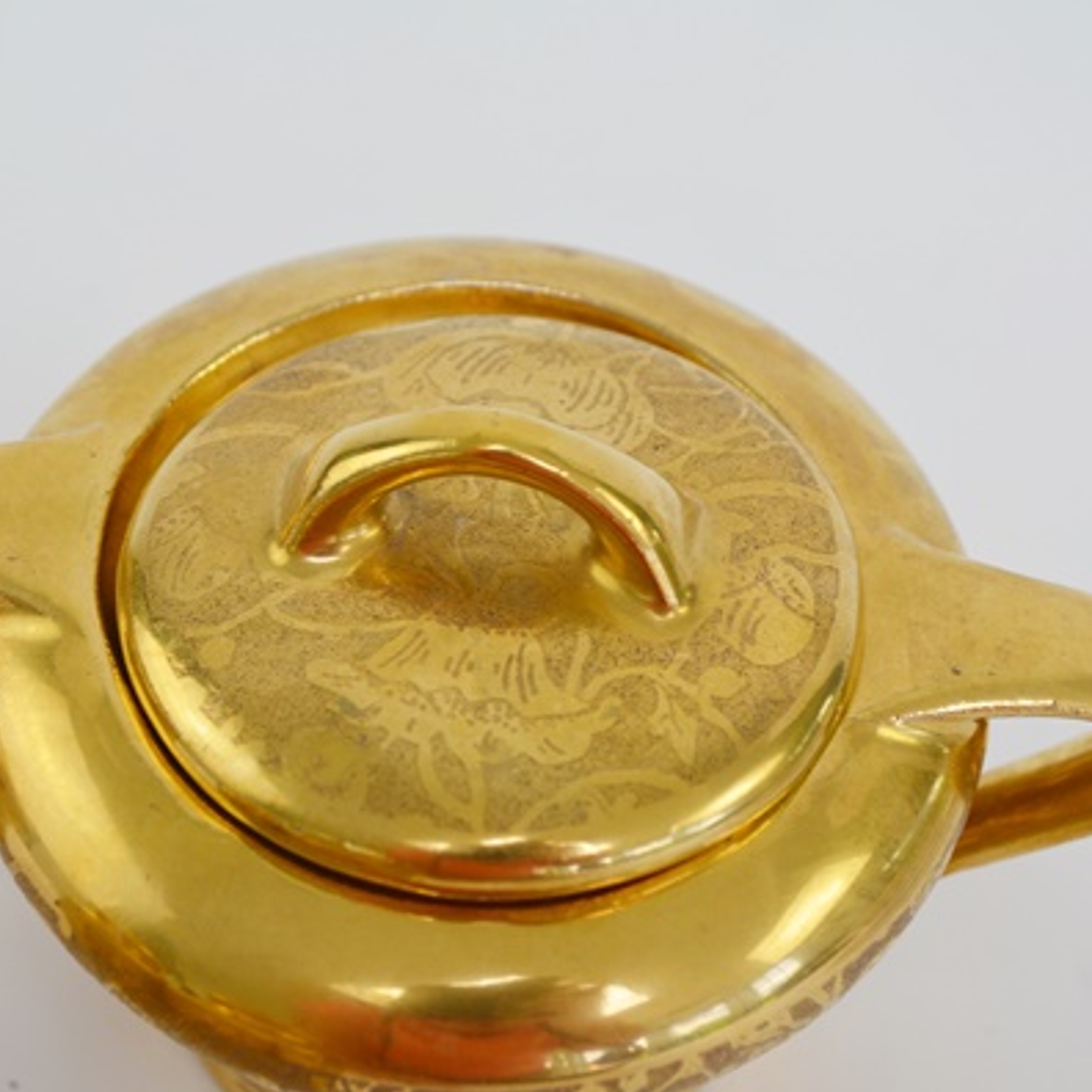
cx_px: 488
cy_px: 546
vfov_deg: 20.4
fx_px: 3034
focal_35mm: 85
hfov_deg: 20.4
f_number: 6.3
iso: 200
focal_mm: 44
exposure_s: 1/160
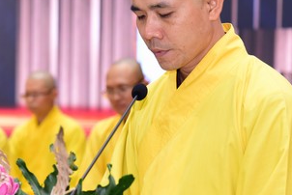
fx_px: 1957
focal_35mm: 241
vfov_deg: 5.7
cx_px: 135
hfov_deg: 8.5
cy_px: 119
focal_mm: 112
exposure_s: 1/50
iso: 1250
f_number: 5.6
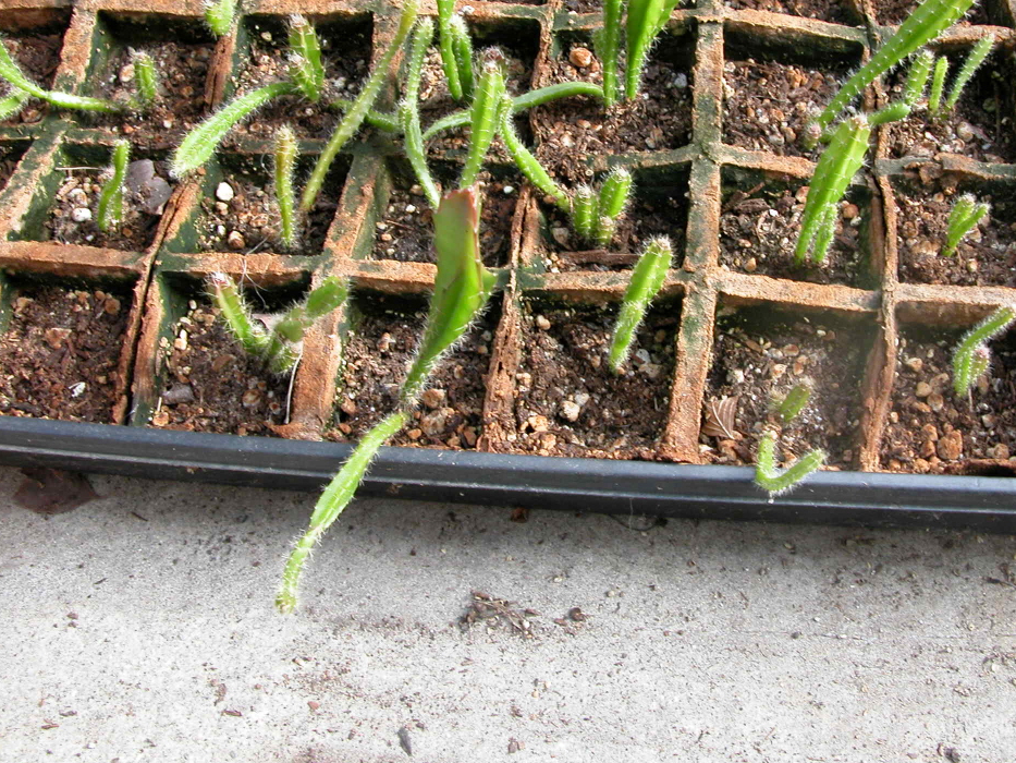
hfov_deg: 39.6
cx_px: 586
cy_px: 261
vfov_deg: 30.1
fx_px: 1409
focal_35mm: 48
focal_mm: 8.9
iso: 100
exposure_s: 1/50.8
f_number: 3.2
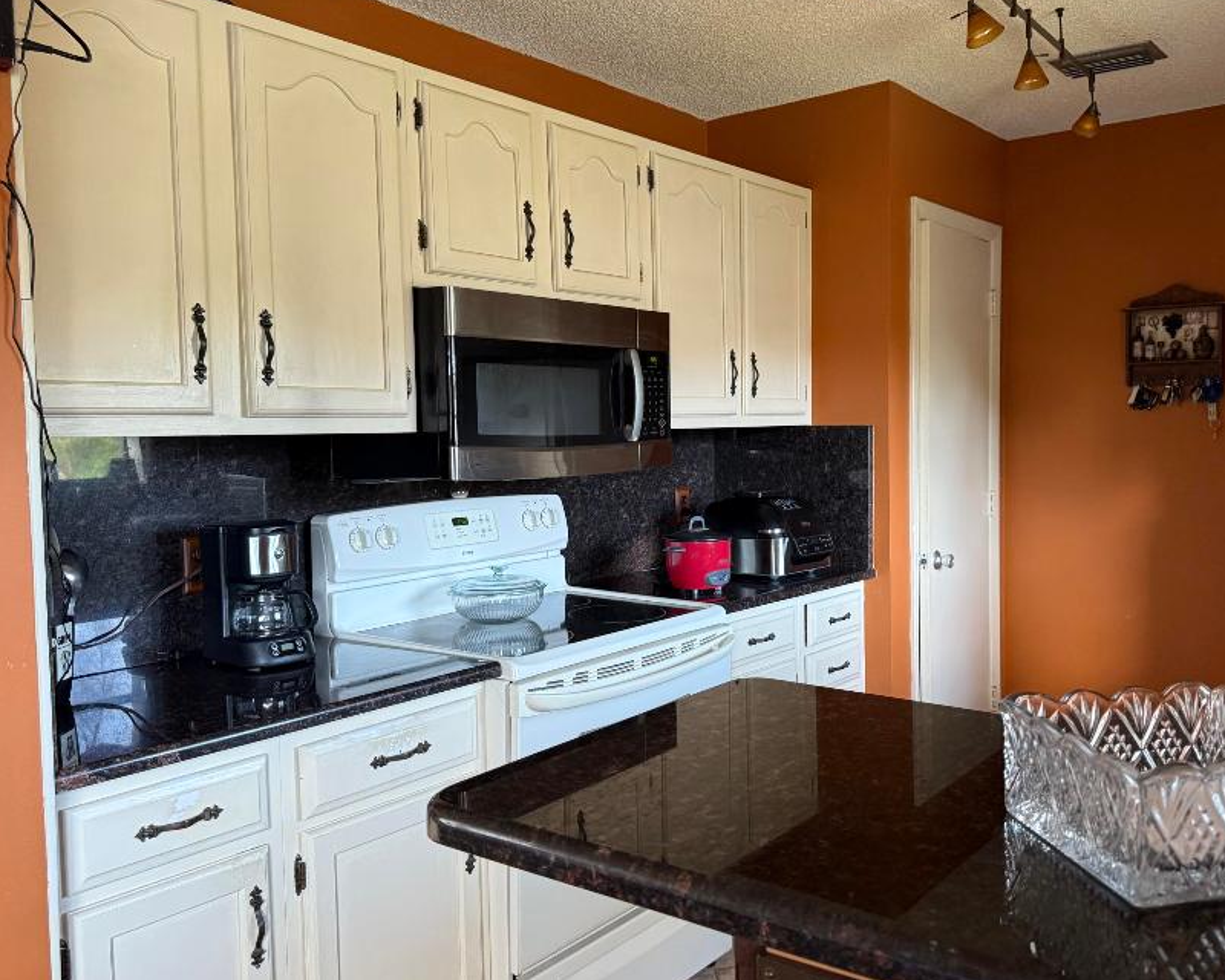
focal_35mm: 30
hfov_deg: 58.4
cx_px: 721
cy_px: 473
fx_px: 1088
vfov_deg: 48.5
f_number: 1.78
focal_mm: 6.76
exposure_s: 1/60
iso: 250
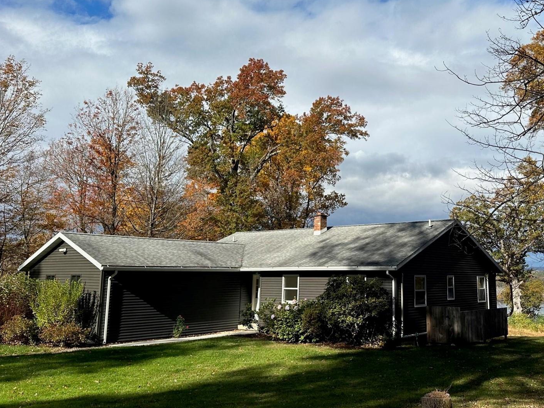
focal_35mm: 35
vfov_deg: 40.6
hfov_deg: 51.6
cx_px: 364
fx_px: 550
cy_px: 178
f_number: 1.78
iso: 80
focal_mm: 6.86
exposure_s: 1/5525
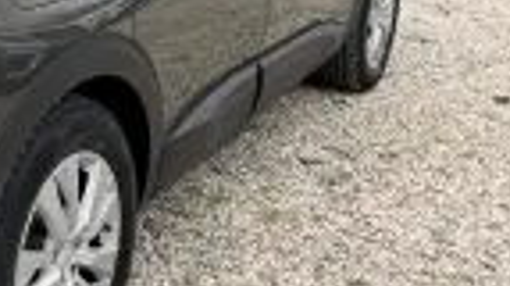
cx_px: -121
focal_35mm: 66
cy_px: 7
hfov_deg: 27.6
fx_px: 891
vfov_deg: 17.8
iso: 64
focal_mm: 6.76
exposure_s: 1/174
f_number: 1.78
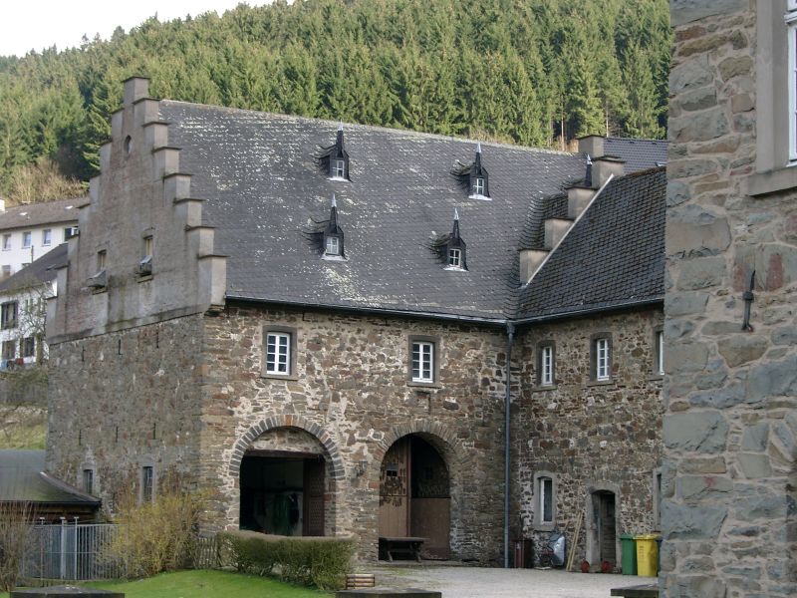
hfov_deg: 21.8
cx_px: 398
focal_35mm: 90
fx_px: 2072
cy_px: 299
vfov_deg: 16.4
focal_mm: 18.7
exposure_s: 1/126
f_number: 4
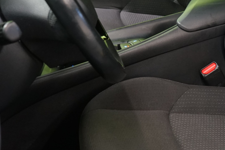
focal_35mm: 80
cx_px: 224
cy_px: 31
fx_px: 500
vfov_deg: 16.9
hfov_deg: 24.2
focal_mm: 31
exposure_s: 1/15
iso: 2000
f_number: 5
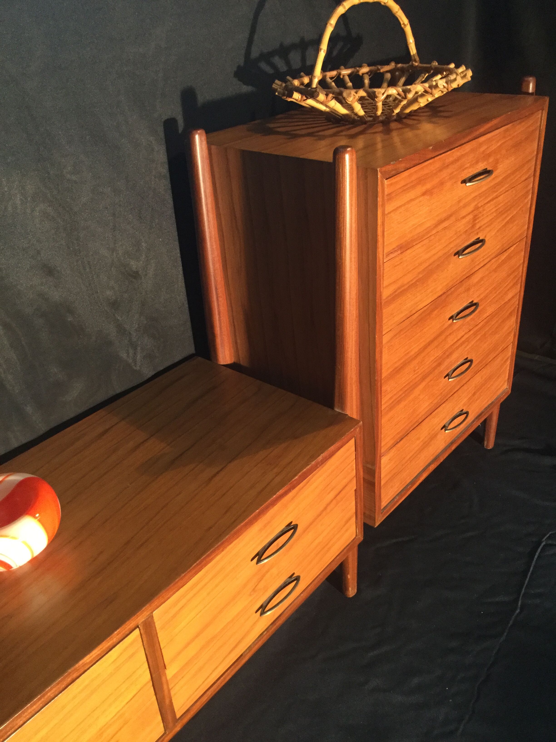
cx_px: 278
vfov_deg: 58.4
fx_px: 664
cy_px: 371
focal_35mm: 31
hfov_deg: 45.4
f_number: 2.4
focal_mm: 3.3
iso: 200
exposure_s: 1/33
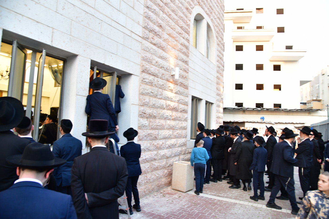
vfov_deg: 53.1
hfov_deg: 73.8
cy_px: 110
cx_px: 164
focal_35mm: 24
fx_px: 219
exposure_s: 1/100
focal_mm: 24
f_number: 5.6
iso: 1000
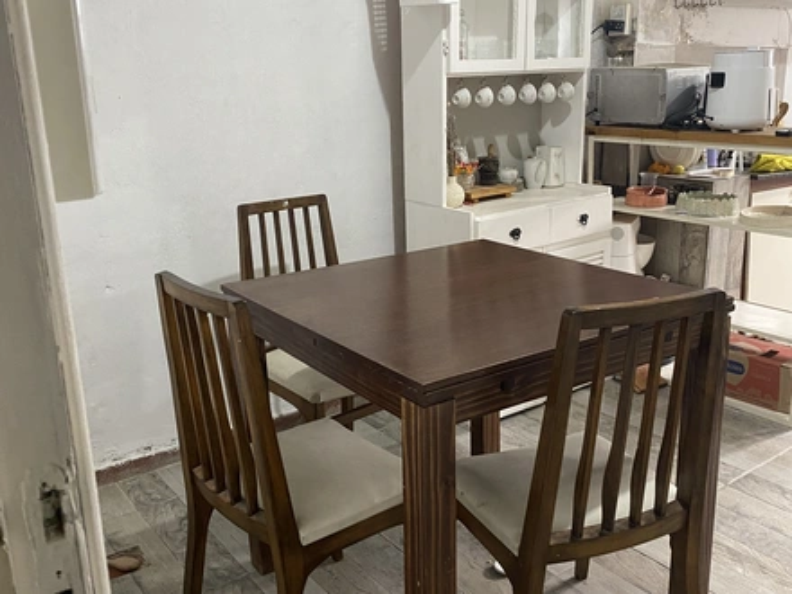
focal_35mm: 26
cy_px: 297
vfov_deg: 53.1
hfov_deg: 67.3
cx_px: 396
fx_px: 595
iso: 320
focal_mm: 4.25
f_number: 1.8
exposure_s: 1/50
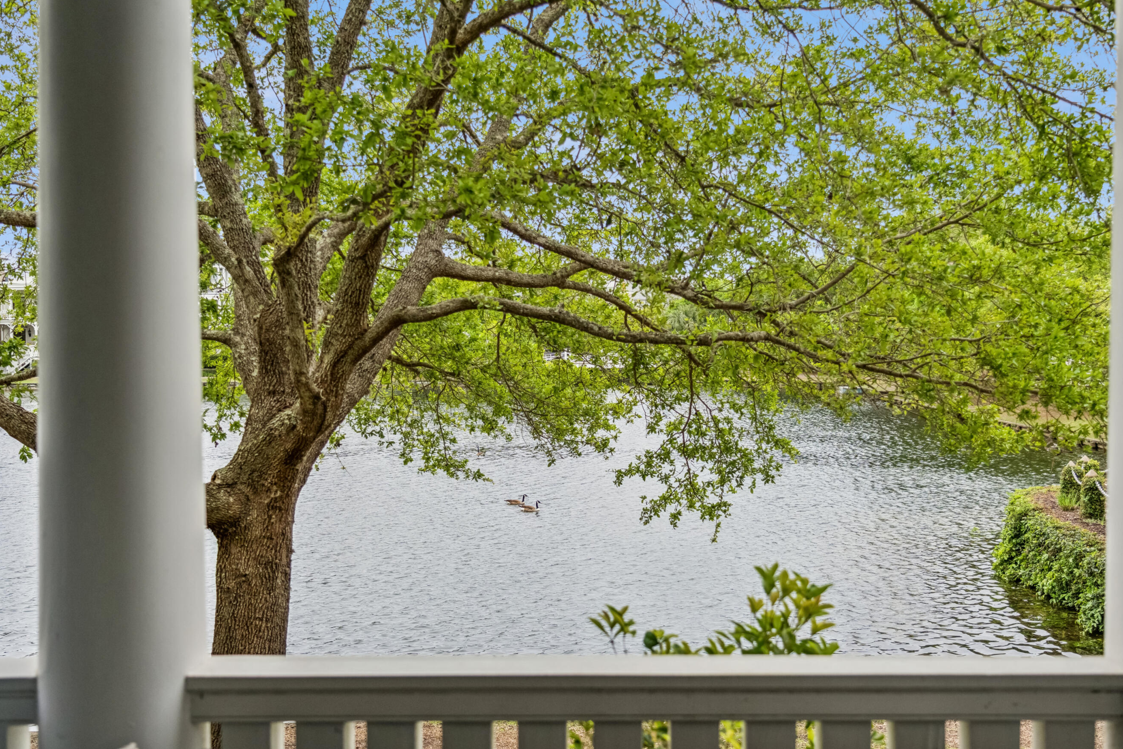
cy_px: 398
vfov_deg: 33.4
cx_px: 630
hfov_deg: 48.4
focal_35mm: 40
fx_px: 1248
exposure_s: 1/1250
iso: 320
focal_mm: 35
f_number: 4
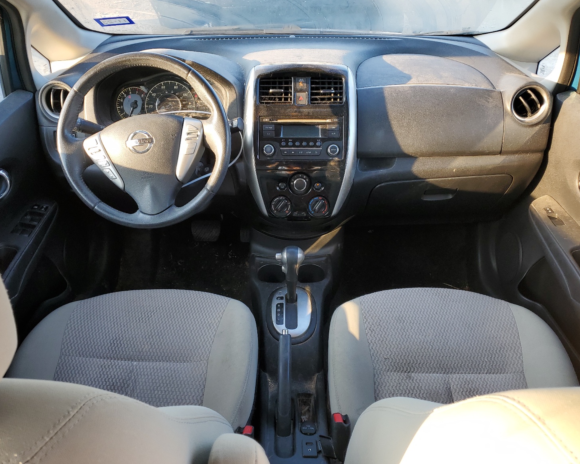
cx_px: 287
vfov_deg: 51.5
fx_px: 481
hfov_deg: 62.2
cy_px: 236
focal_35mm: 28
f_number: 1.5
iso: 50
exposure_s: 1/156
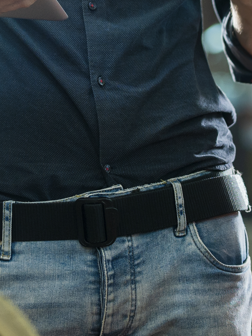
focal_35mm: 226
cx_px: 77
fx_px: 2194
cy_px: -79
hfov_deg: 6.6
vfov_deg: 8.7
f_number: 1.6
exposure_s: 1/160
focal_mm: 50
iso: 400
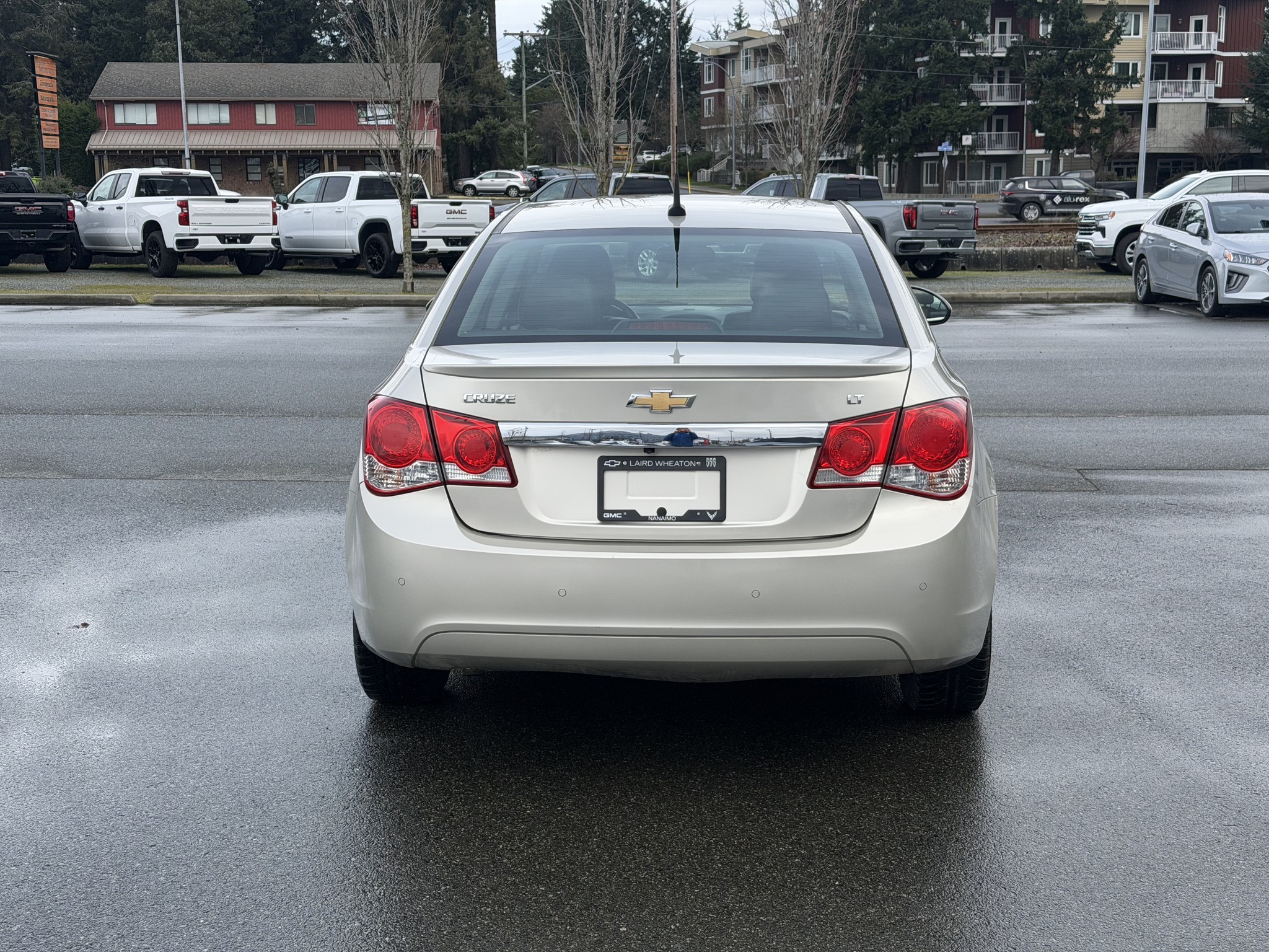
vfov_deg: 30.3
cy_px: 476
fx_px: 1760
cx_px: 634
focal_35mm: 48
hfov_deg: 39.7
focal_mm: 6.76
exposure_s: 1/1795
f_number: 1.78
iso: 64
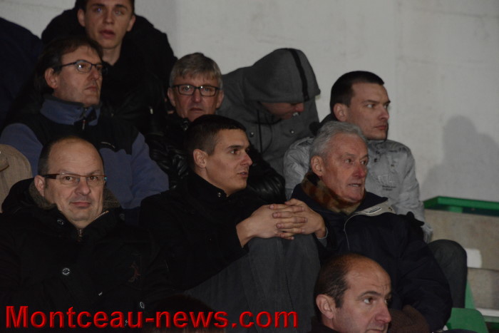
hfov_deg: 6.9
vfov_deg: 4.6
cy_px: 166
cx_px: 250
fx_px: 4159
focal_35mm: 300
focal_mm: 300
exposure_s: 1/250
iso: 6400
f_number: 8
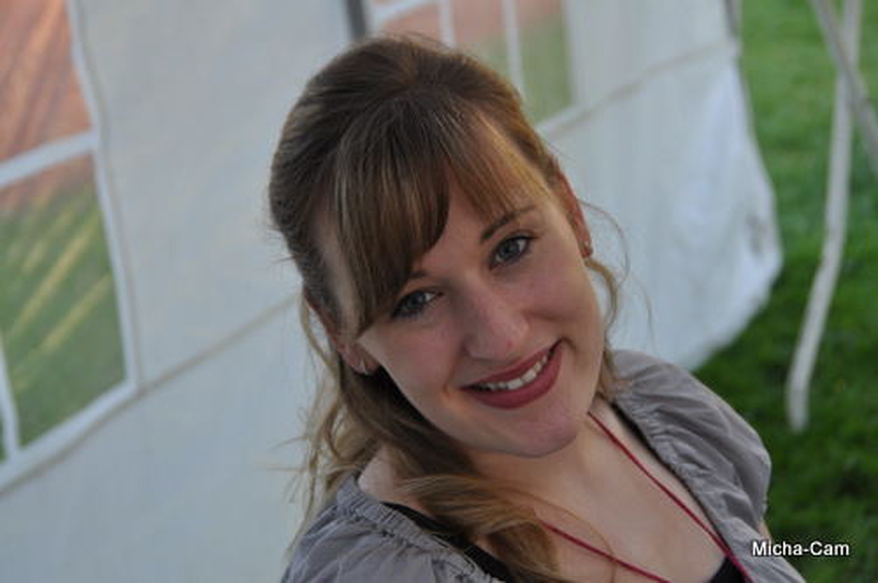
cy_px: 292
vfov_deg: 15.1
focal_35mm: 90
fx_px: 2192
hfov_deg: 22.6
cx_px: 439
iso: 500
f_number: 5
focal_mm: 60
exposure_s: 1/250
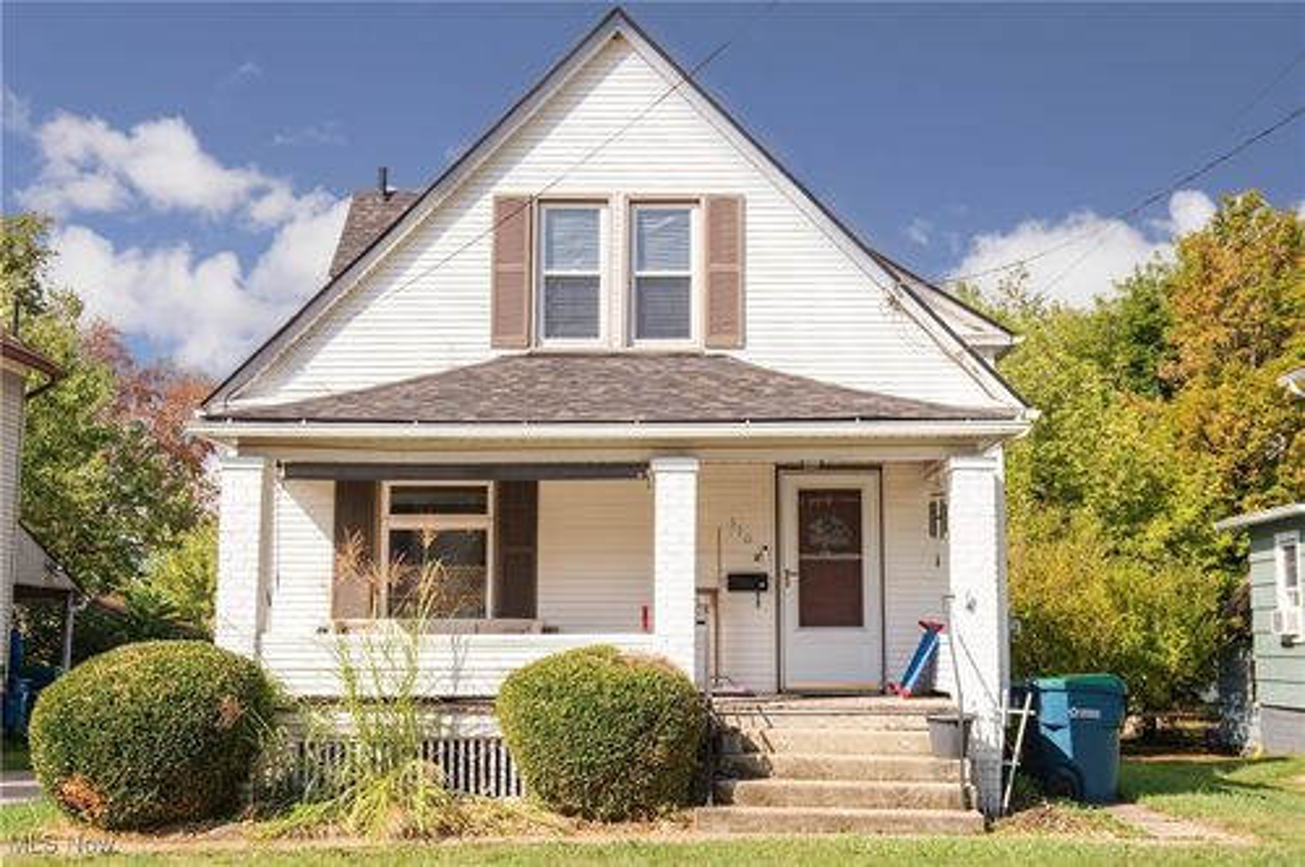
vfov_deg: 30.4
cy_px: 434
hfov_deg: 44.6
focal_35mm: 44
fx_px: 1593
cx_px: 652
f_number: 4.5
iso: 100
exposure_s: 1/100
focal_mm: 44
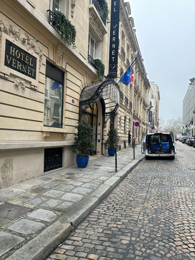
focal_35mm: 24
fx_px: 180
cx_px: 98
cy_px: 130
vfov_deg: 71.6
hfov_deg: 56.8
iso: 80
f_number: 1.78
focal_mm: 6.86
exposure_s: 1/289
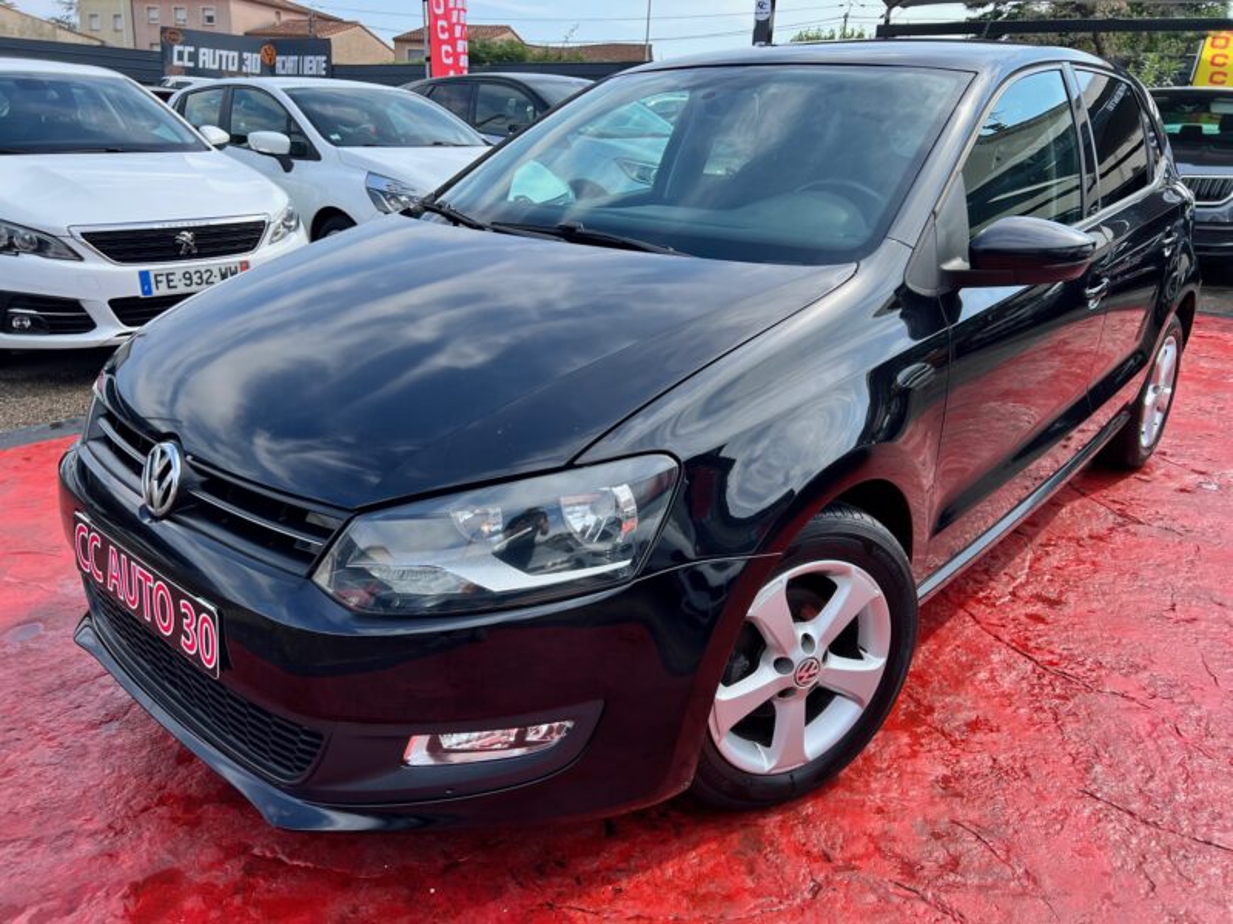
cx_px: 616
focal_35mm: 26
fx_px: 926
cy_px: 462
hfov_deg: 67.3
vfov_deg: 53.1
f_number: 1.5
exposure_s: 1/1295
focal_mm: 5.7
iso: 50
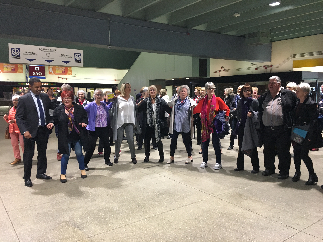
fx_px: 271
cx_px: 162
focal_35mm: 29
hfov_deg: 61.7
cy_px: 121
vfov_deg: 48.2
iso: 160
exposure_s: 1/30
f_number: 2.2
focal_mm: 4.15
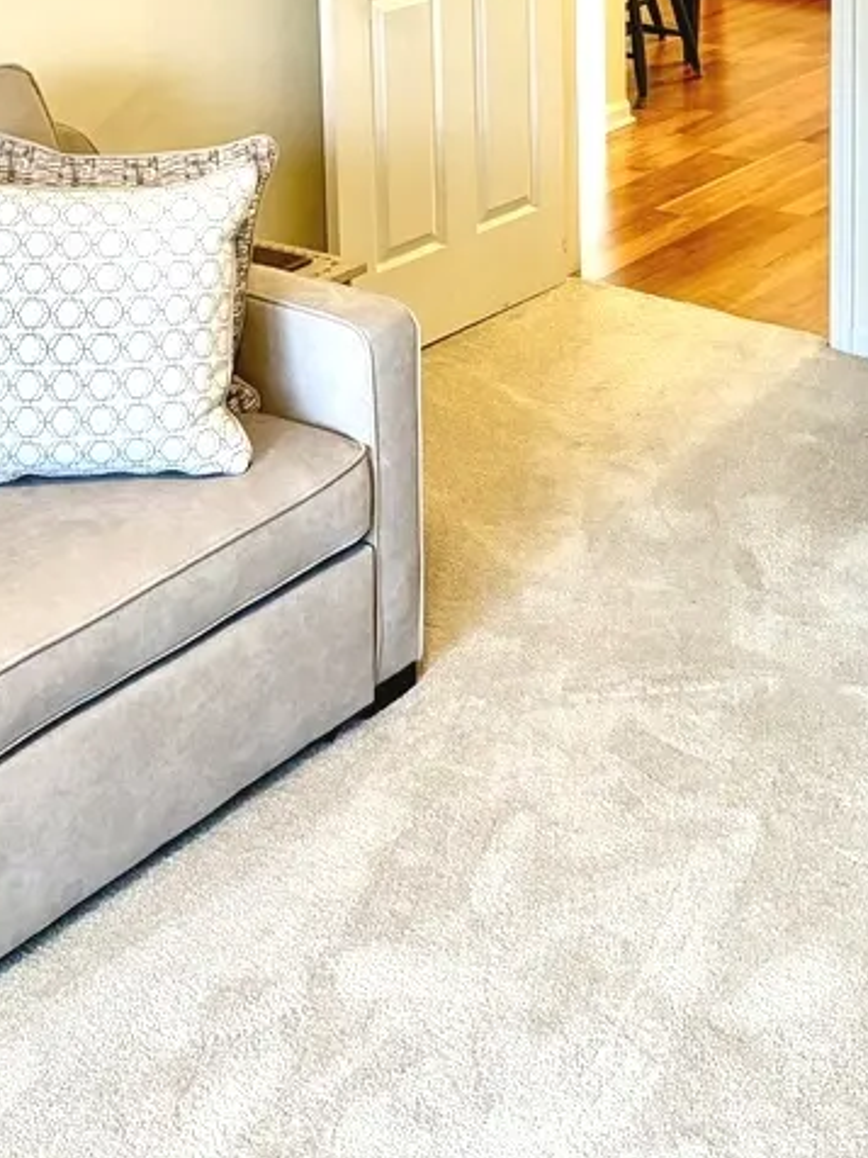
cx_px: 637
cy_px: -88
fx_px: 1973
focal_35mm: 59
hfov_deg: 24.6
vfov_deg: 29.7
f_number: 1.6
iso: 200
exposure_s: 1/60
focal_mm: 5.96
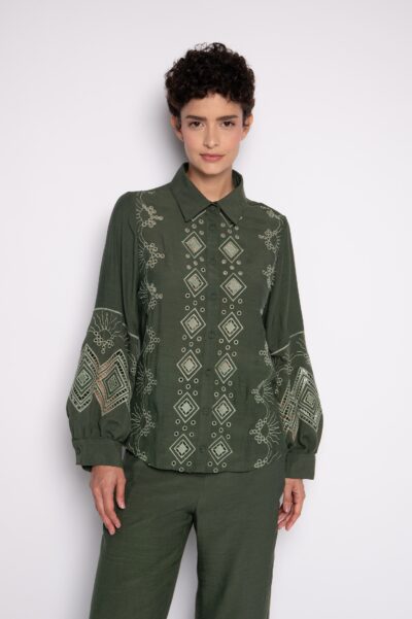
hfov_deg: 29.8
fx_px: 773
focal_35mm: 45
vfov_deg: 43.6
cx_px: 206
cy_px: 310
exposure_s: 1/160
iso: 200
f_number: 8
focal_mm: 45
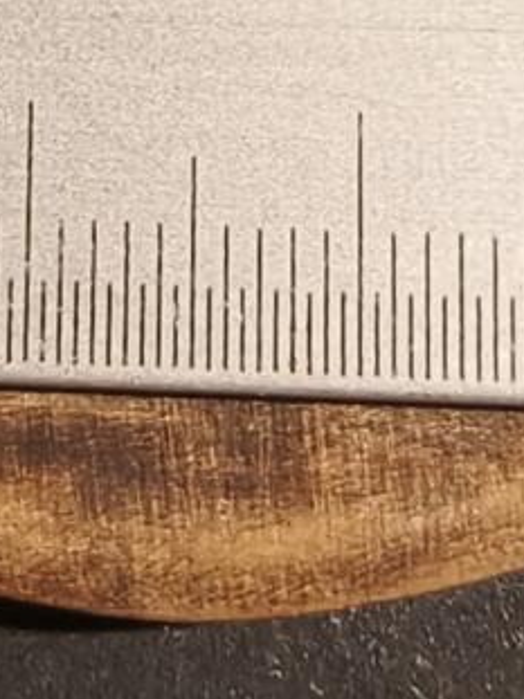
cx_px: 495
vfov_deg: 14.7
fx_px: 2686
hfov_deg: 11.1
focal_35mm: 133
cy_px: 79
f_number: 2
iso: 250
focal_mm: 2.32
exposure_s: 1/100
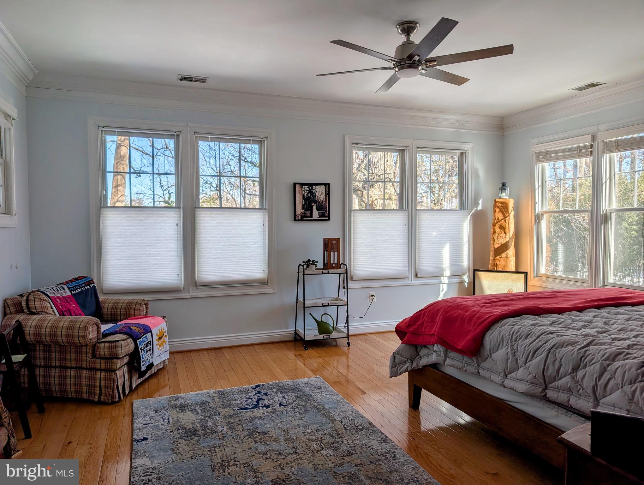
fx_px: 447
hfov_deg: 71.5
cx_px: 322
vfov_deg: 56.9
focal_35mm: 24
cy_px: 242
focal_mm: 6.9
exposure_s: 1/1890
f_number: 1.68
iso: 20
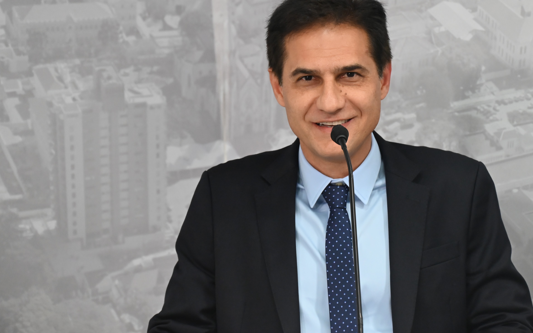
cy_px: 130
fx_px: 3428
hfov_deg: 8.9
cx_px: 333
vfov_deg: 5.6
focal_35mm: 236
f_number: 6.3
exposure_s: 1/160
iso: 3200
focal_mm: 180
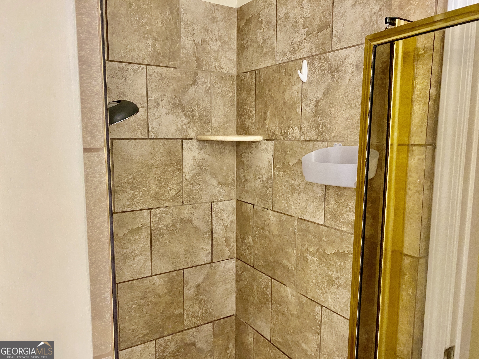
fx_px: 360
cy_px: 180
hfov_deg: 67.3
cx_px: 240
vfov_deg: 53.1
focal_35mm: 26
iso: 400
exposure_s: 1/60
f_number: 1.8
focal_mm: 4.25
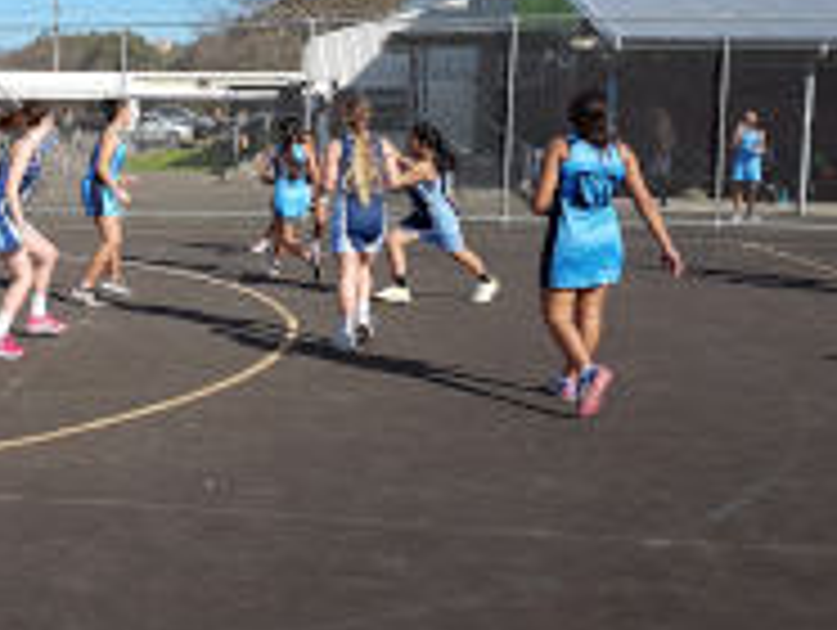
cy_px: 232
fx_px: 1186
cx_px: 126
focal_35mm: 49
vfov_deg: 29.6
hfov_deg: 37.0
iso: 40
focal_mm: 4.2
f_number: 1.7
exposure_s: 1/2056
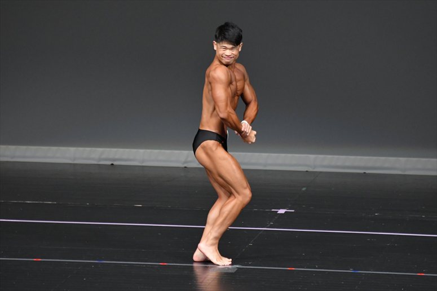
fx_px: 4186
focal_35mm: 345
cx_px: 218
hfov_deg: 6.0
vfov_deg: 4.0
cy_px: 146
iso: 4000
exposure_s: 1/400
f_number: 5.6
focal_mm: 230
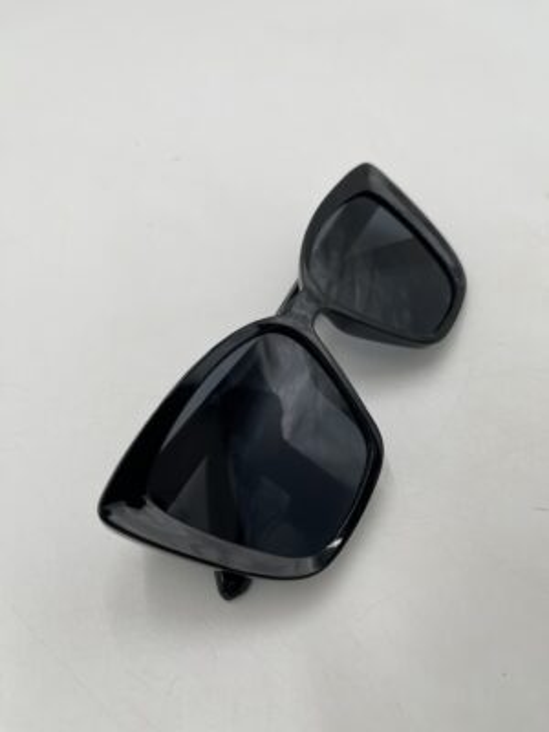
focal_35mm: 25
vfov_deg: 69.4
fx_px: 529
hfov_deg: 54.9
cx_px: 274
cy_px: 366
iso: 32
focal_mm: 5.1
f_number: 1.6
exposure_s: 1/490
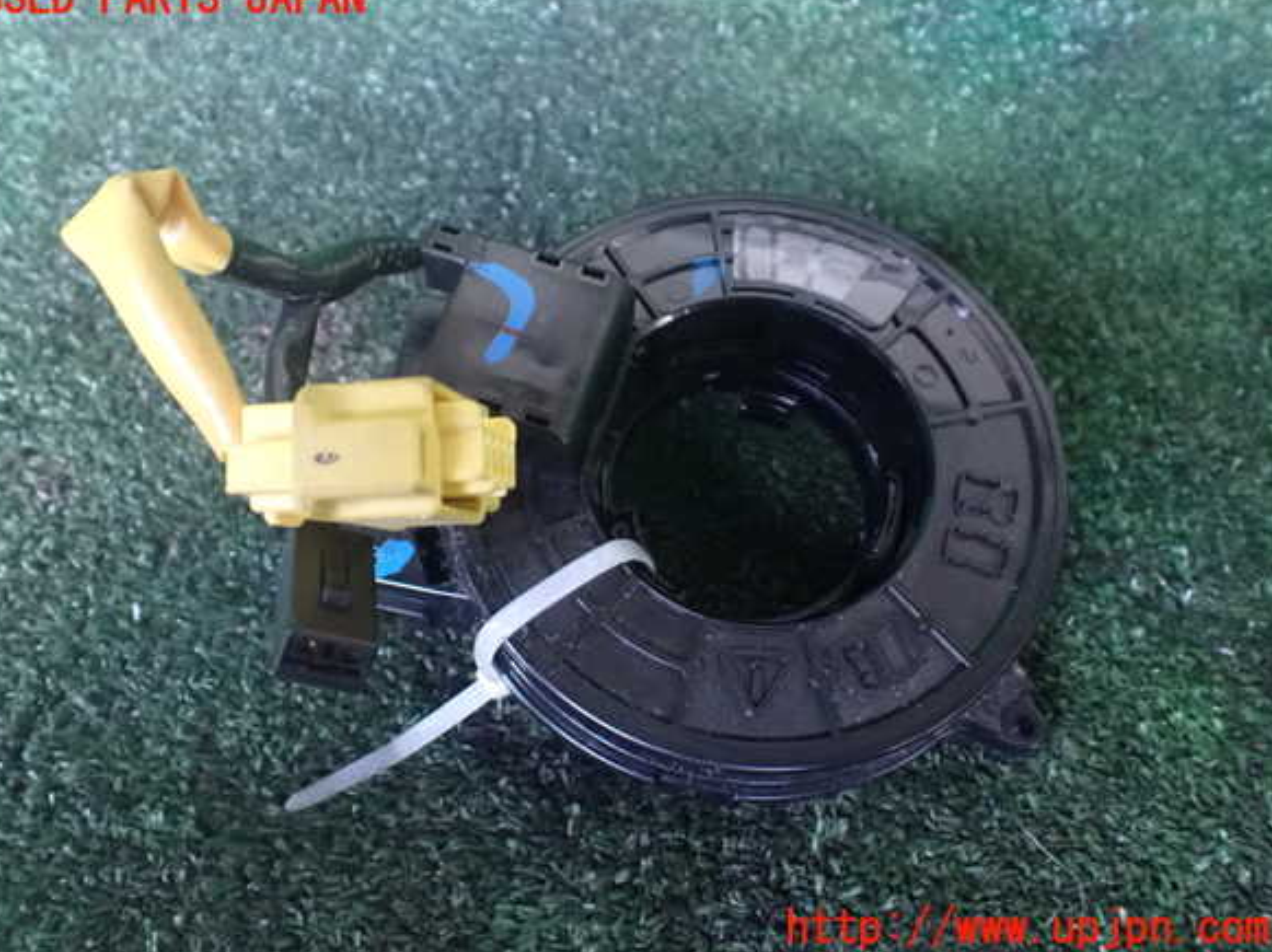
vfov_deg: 45.4
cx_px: 624
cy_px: 464
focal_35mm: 31
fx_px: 1138
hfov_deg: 58.4
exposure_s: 1/25
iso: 1600
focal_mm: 5.4
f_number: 2.3
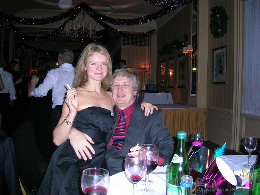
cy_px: 98
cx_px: 130
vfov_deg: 40.7
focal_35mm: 35
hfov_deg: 52.6
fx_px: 263
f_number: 2.8
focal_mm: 5.4
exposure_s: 1/60
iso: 178
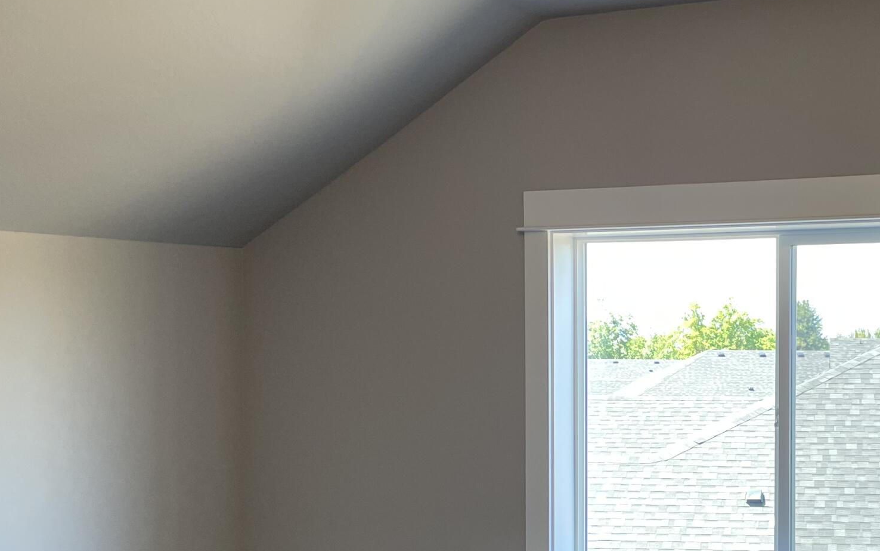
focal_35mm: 56
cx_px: 748
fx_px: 1343
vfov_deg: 22.9
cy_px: 414
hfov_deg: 34.7
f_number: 1.6
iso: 80
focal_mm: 4.2
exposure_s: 1/120
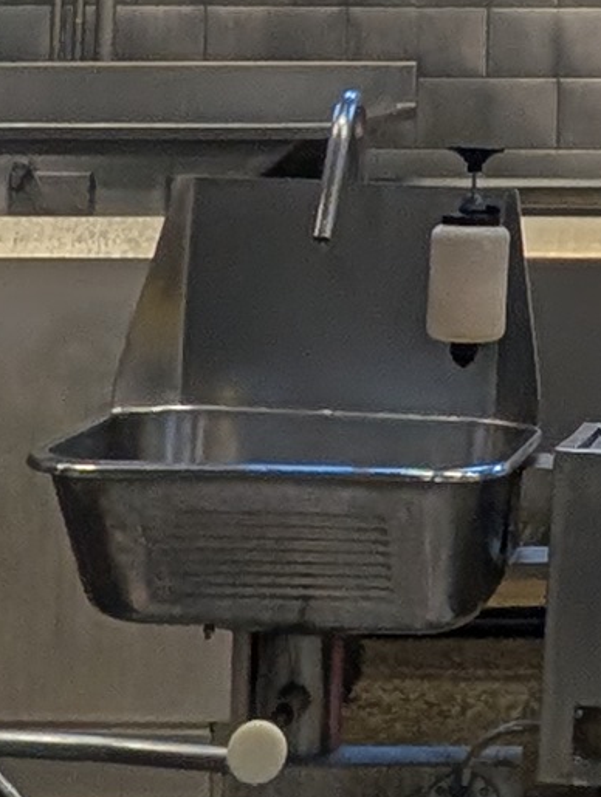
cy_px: -220
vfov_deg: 19.2
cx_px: 748
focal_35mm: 95
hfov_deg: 15.0
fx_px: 2193
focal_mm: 2.02
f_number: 1.7
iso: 43
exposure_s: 1/137
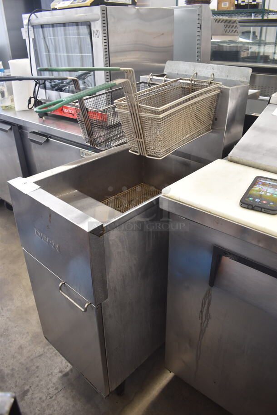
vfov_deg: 67.3
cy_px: 208
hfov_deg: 48.0
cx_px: 138
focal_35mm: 27
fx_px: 311
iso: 400
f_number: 3.5
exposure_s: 1/30
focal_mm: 18
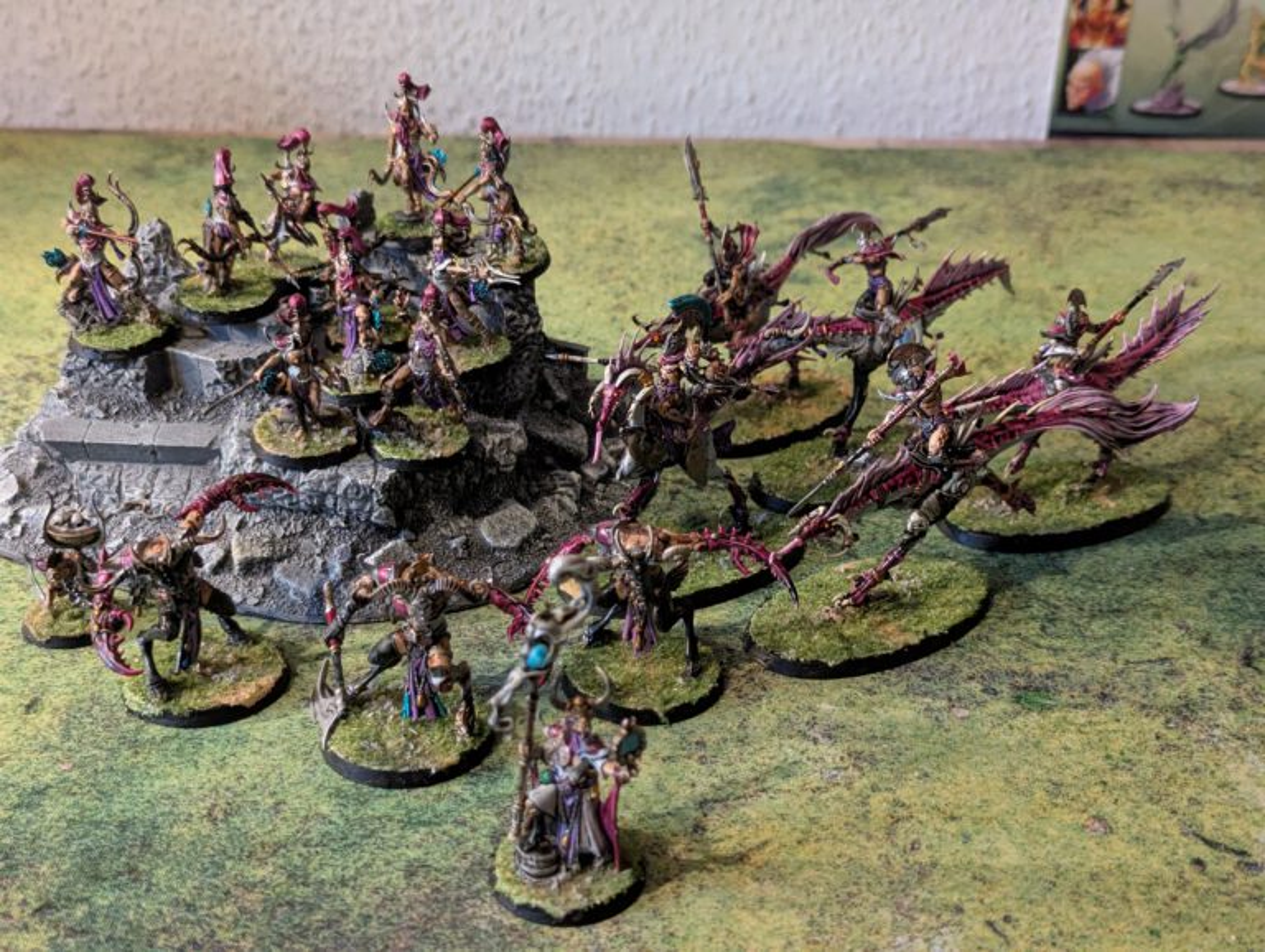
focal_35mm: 48
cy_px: 476
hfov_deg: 39.6
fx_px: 1756
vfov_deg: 30.3
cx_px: 632
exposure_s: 1/23.8
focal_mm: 6.81
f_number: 1.85
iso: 778
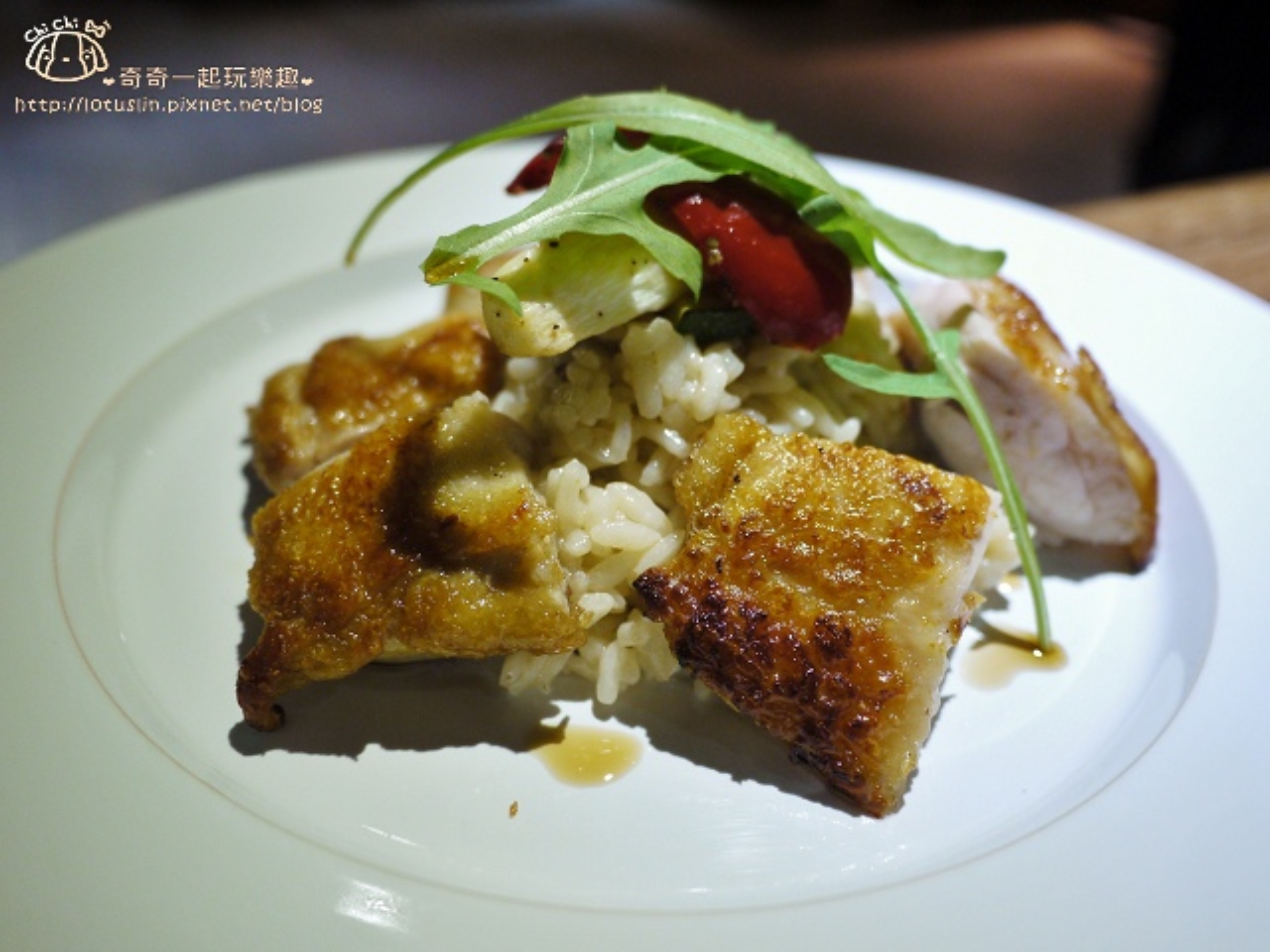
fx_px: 1027
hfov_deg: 63.4
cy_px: 476
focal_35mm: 28
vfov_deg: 49.7
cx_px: 635
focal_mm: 14
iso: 400
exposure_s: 1/50
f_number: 2.5
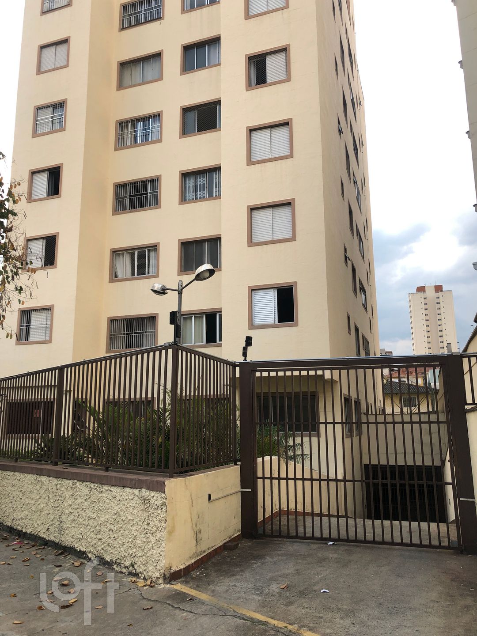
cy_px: 318
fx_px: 514
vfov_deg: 63.4
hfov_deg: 49.7
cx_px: 238
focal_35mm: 28
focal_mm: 4
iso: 25
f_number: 1.8
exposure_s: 1/120
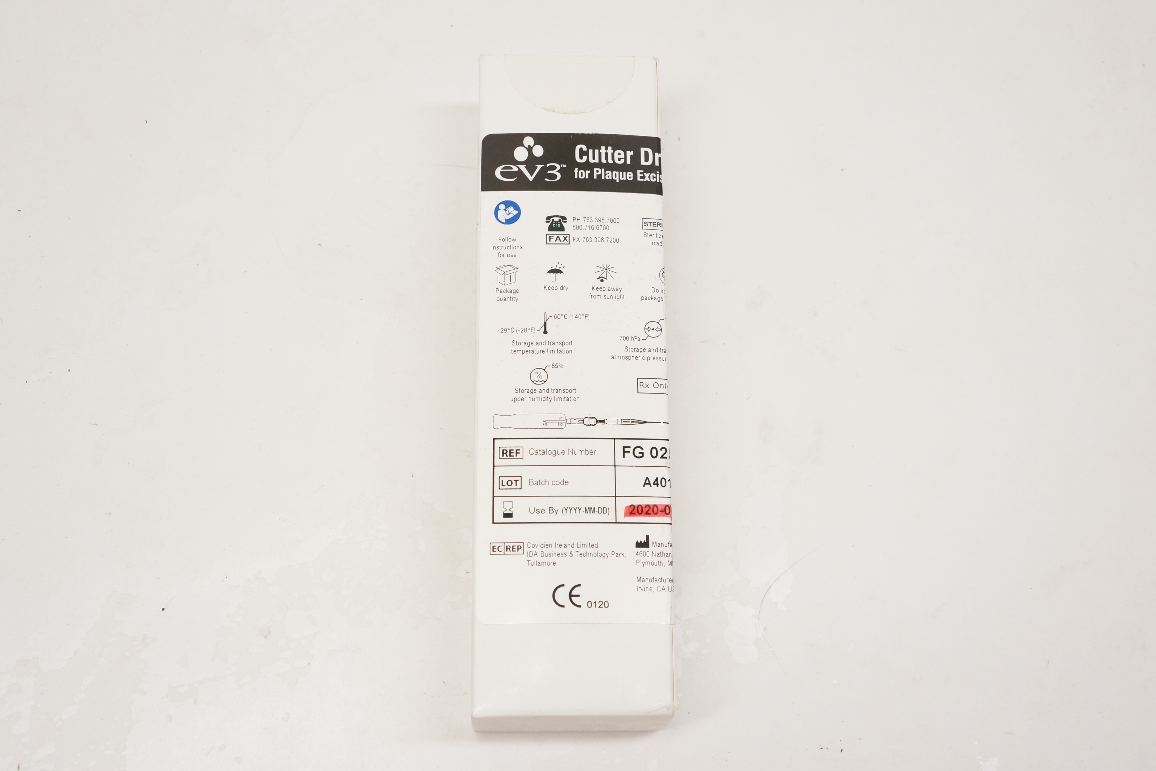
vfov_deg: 32.3
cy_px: 381
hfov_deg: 46.9
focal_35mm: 42
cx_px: 576
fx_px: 1333
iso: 800
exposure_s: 1/125
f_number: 7.1
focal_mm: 27
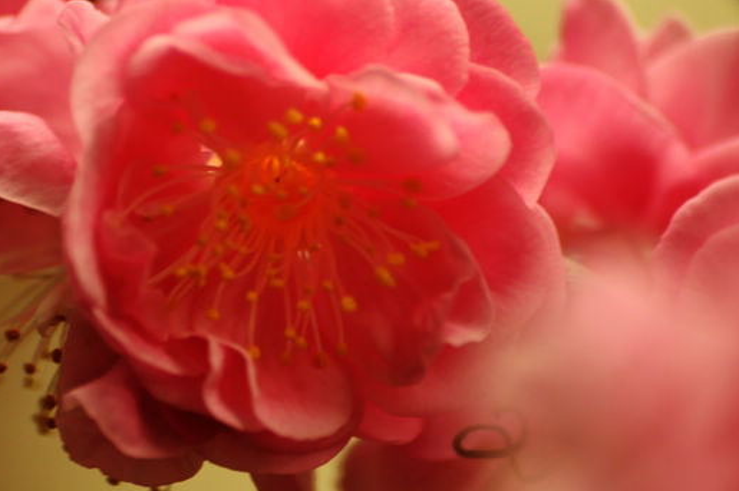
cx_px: 215
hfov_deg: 3.0
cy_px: 230
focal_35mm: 699
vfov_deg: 2.0
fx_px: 14331
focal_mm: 300
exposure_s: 1/60
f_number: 5.6
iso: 800
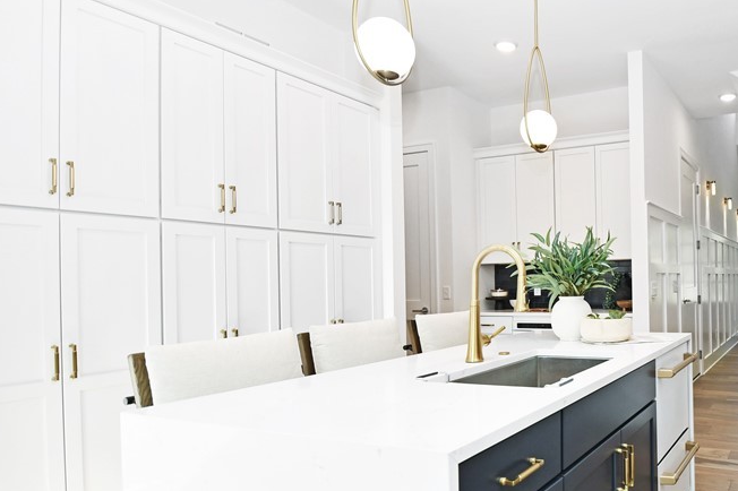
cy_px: 272
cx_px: 590
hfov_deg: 65.2
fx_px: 512
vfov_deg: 51.1
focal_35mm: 25
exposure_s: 1/80
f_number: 4.5
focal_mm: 10
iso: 200
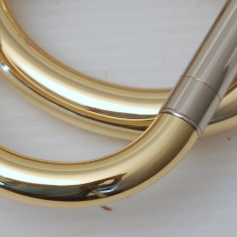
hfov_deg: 6.3
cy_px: 20
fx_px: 2153
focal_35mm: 278
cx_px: 124
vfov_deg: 6.3
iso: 100
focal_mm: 60
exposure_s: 1/2.5
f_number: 8
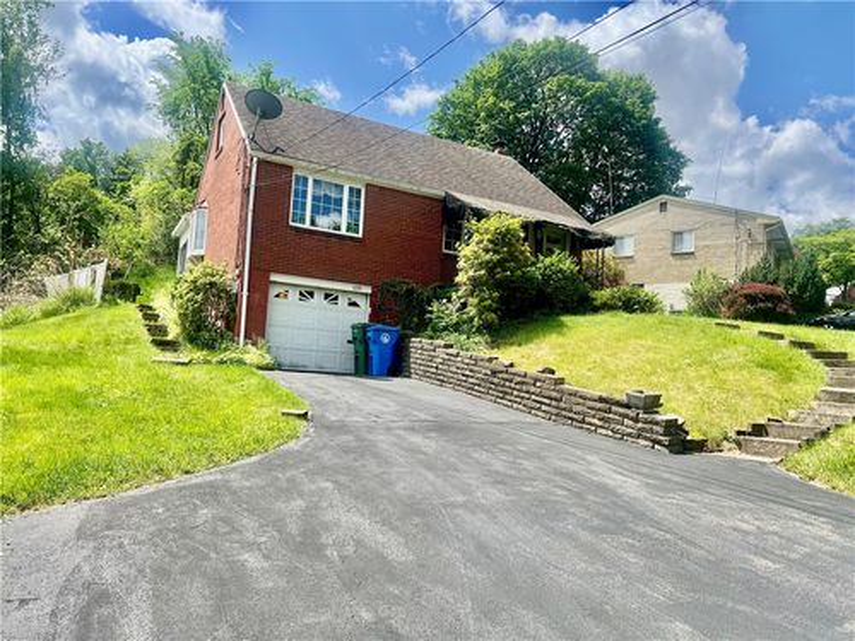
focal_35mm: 26
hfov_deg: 67.3
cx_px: 428
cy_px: 320
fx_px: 642
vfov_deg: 53.1
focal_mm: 5.7
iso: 50
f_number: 1.5
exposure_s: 1/2841
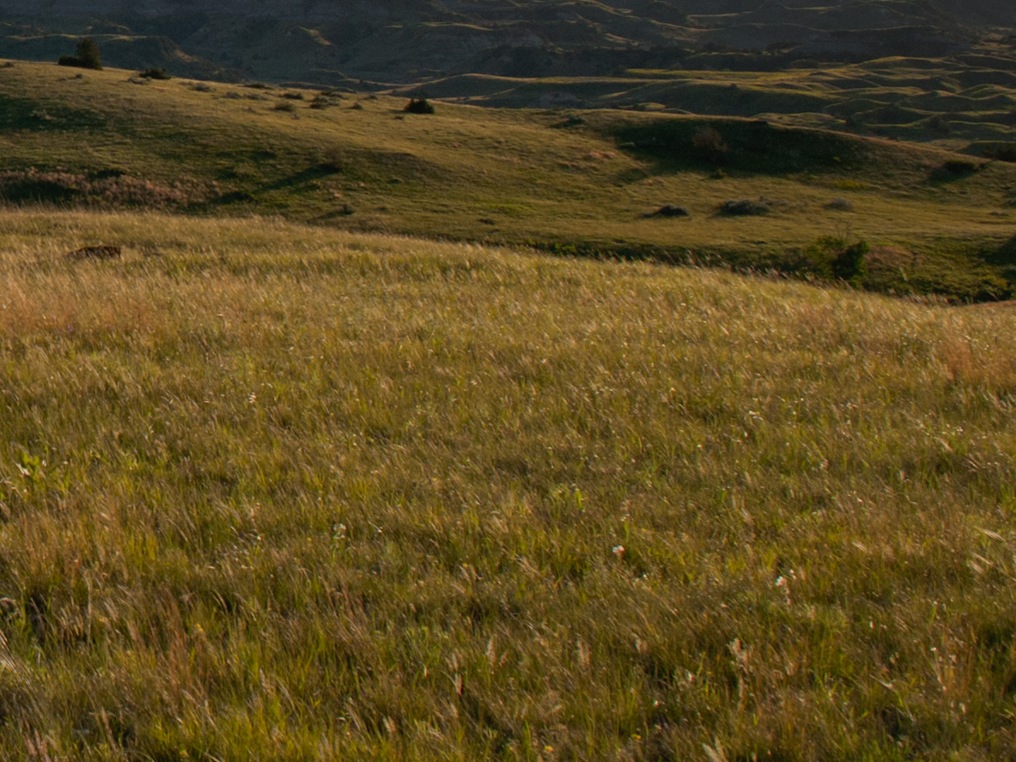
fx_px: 2730
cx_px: -356
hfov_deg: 19.3
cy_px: -91
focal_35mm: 93
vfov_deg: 15.4
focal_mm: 18
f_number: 8
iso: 400
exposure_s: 1/800
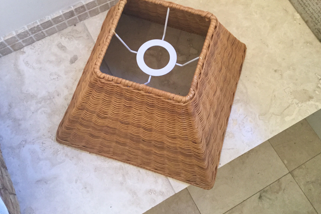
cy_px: 95
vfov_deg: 39.9
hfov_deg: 57.2
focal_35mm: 33
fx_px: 294
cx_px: 162
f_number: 2.4
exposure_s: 1/33
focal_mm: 3.3
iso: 200
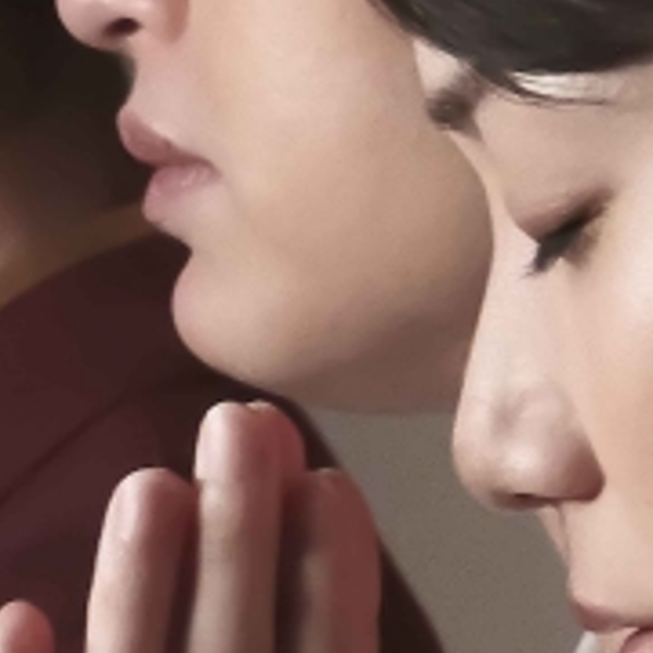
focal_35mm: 956
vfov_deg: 1.8
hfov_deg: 1.8
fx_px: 20403
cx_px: -207
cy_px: 230
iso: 12800
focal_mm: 135
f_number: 16
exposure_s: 1/38
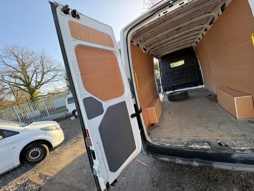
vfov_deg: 85.7
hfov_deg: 102.1
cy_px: 96
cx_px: 127
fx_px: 103
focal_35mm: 14
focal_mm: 2.22
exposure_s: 1/135
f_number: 2.2
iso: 64
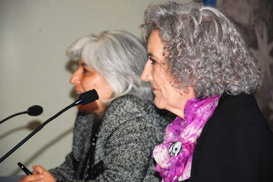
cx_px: 136
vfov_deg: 8.7
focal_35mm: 158
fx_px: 1193
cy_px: 91
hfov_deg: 13.1
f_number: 5.6
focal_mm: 105
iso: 400
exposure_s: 1/60
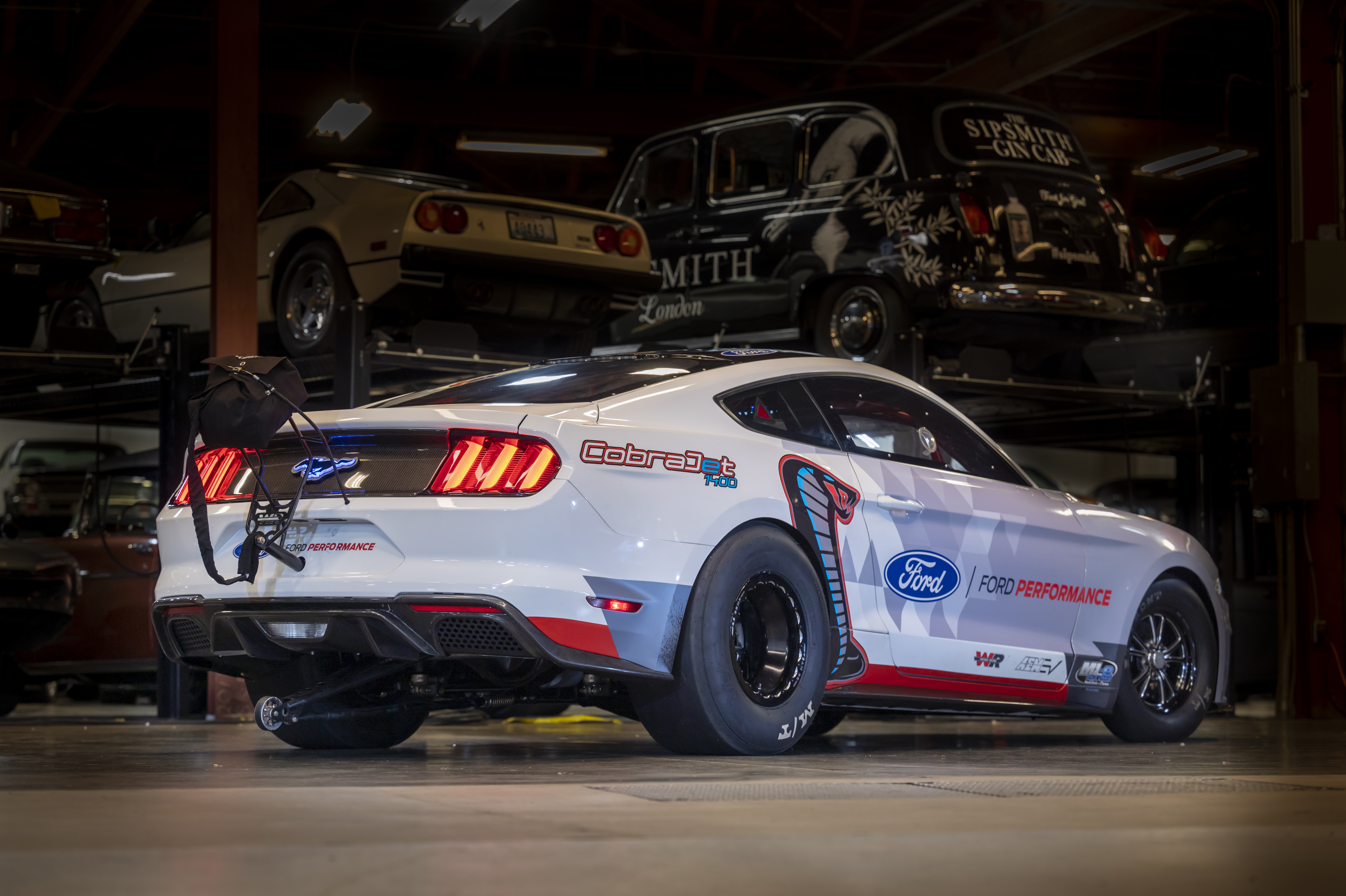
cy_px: 448
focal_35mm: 84
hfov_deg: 24.2
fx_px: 3139
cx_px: 673
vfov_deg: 16.2
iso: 450
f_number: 3.3
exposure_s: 1/90
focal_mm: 84
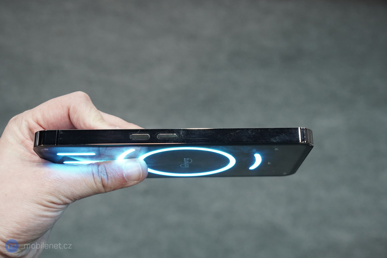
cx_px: 194
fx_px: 505
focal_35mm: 47
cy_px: 129
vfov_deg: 28.6
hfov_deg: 41.9
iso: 3200
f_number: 7.1
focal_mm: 47
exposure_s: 1/160
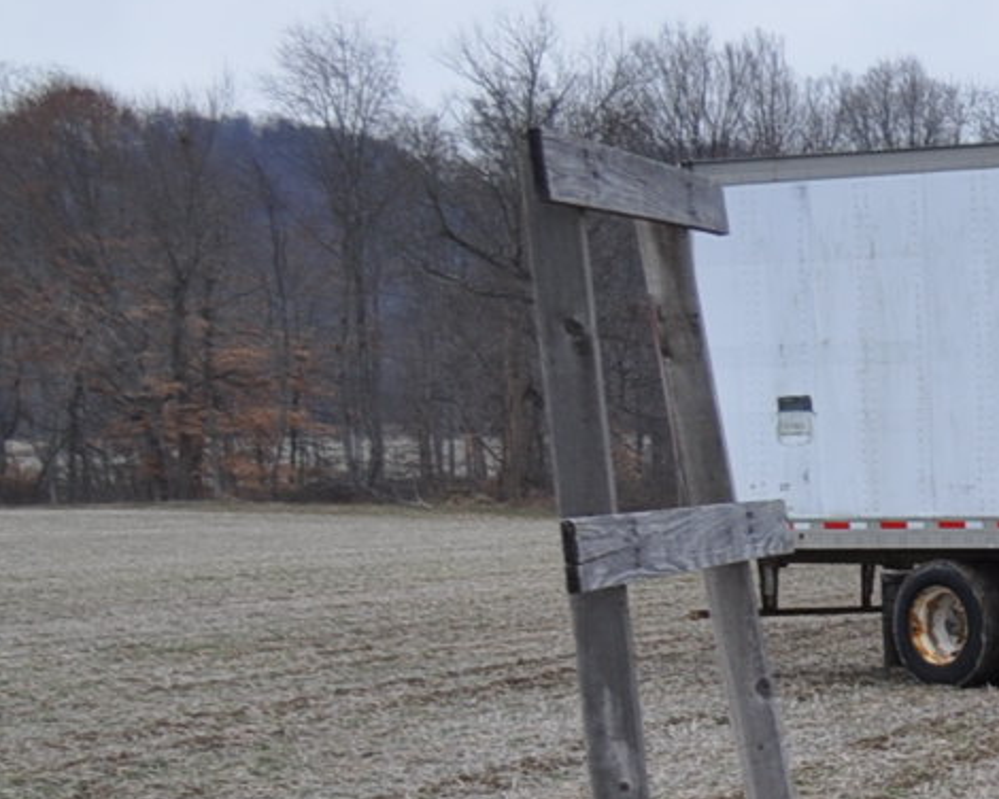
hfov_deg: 11.6
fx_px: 4169
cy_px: 1109
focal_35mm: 141
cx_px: 2276
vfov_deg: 10.6
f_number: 6.3
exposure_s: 1/160
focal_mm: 22
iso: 200
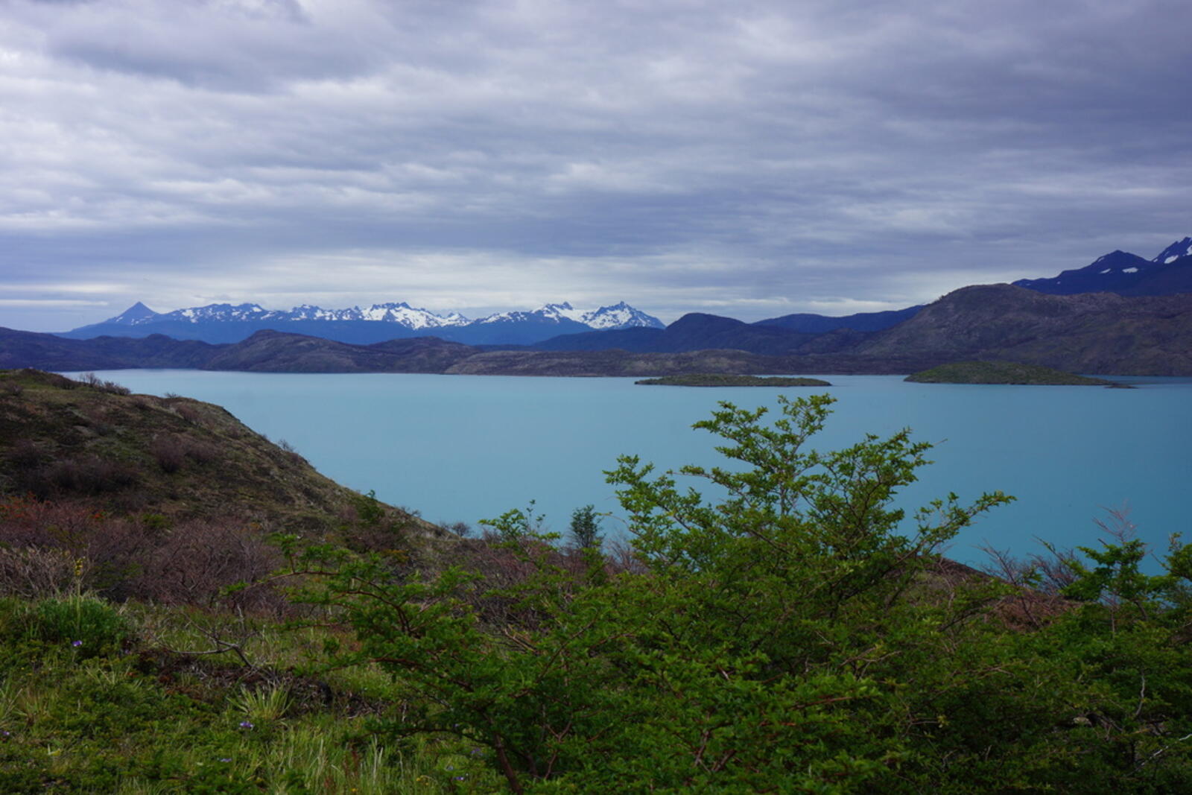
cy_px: 398
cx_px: 596
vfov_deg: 33.4
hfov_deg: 48.5
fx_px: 1324
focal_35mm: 40
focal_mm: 27
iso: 100
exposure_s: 1/100
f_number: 11
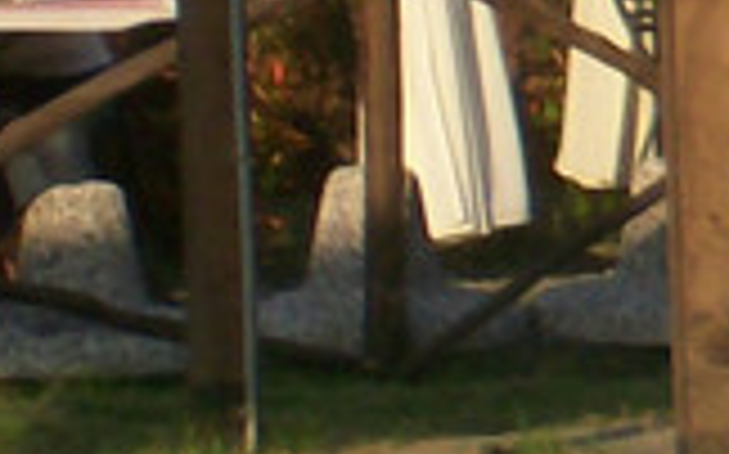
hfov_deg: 2.8
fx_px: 14573
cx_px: 2014
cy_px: -670
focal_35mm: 734
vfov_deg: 1.8
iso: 80
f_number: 4.9
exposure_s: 1/326
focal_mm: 17.4
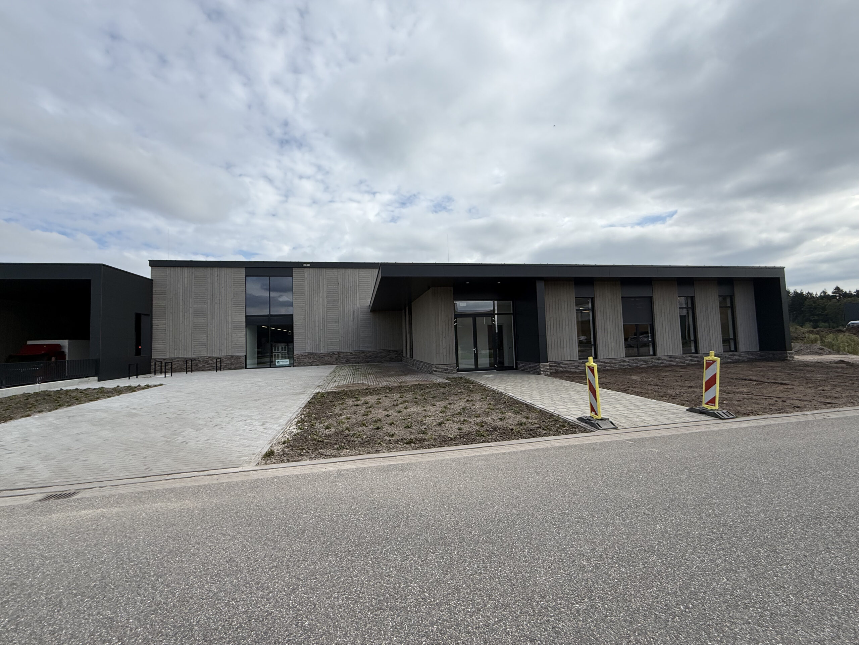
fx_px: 347
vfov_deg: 85.7
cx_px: 430
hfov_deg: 102.1
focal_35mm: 14
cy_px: 322
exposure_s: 1/1534
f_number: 2.2
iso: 50
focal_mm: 2.22
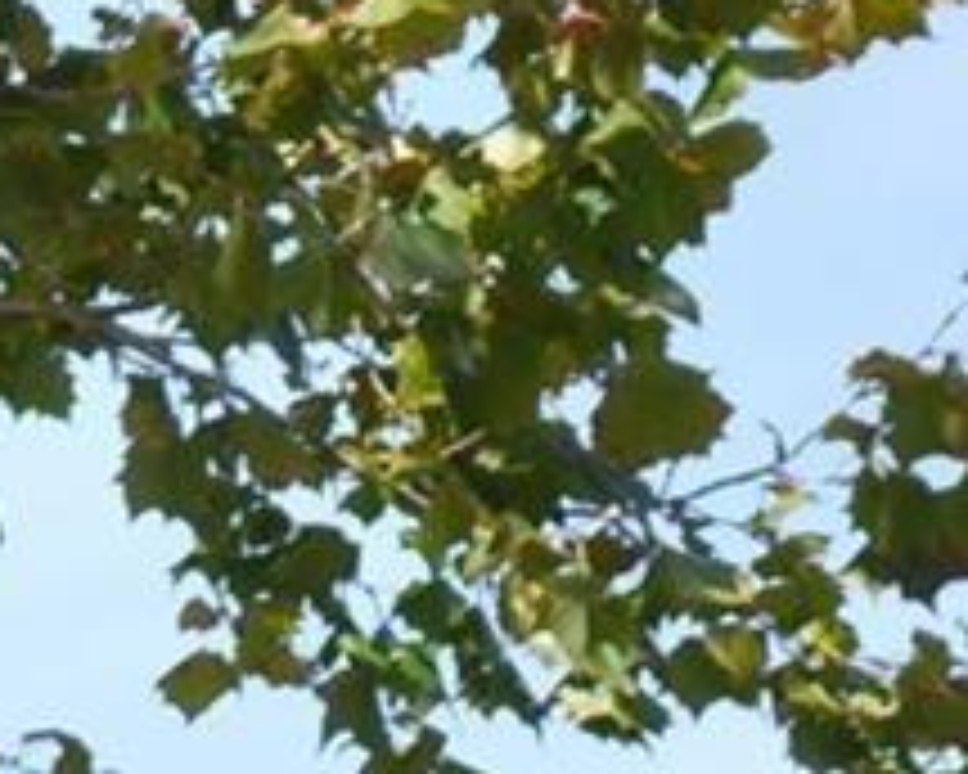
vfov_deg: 6.2
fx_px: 6589
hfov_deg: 6.9
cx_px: -2562
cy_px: 2264
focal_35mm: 230
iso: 200
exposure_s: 1/250
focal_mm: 22
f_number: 8
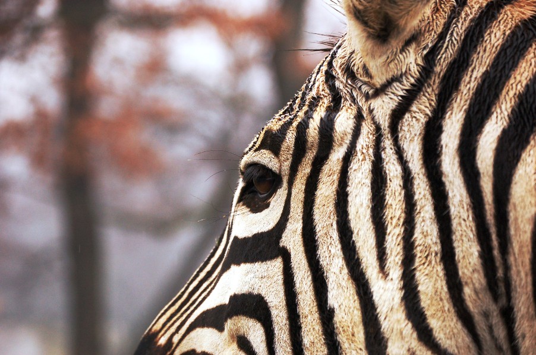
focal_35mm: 128
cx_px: 268
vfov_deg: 10.7
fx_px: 1895
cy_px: 178
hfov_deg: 16.1
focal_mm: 85
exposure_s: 1/320
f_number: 5
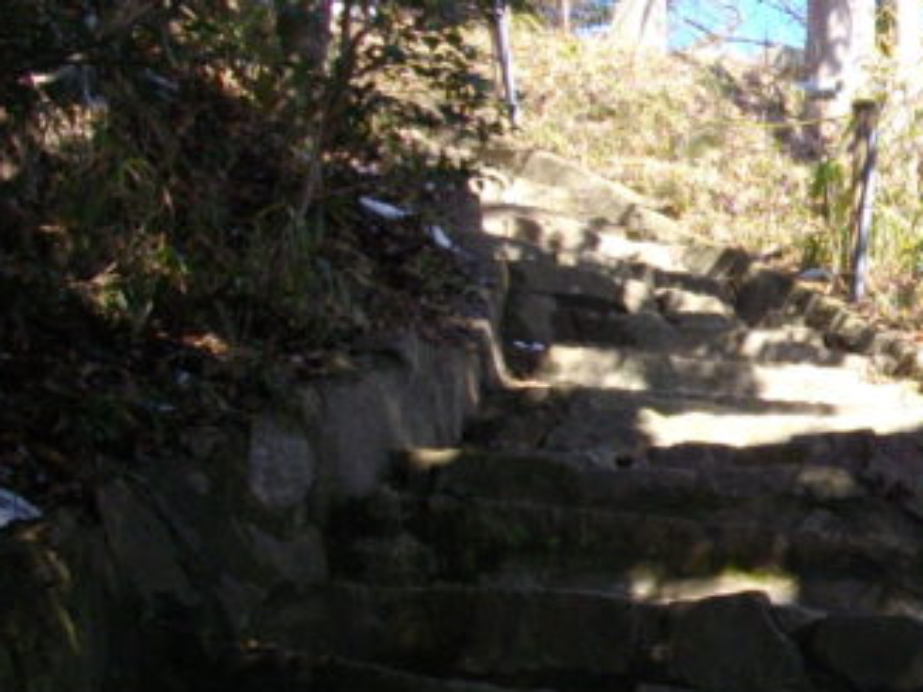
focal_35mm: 116
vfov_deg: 12.8
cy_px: 294
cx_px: 1143
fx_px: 3092
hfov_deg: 16.2
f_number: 2.8
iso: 100
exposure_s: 1/320
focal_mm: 6.2
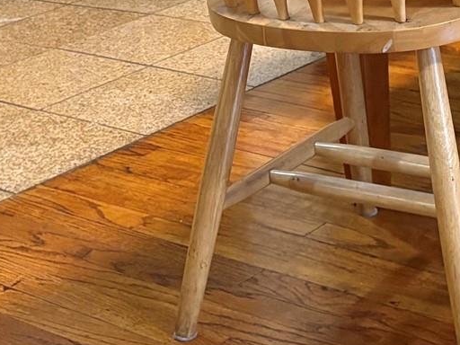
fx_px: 1382
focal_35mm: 104
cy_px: -265
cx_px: 276
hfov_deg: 18.9
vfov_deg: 13.0
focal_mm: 5.96
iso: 400
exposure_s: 1/60
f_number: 1.6
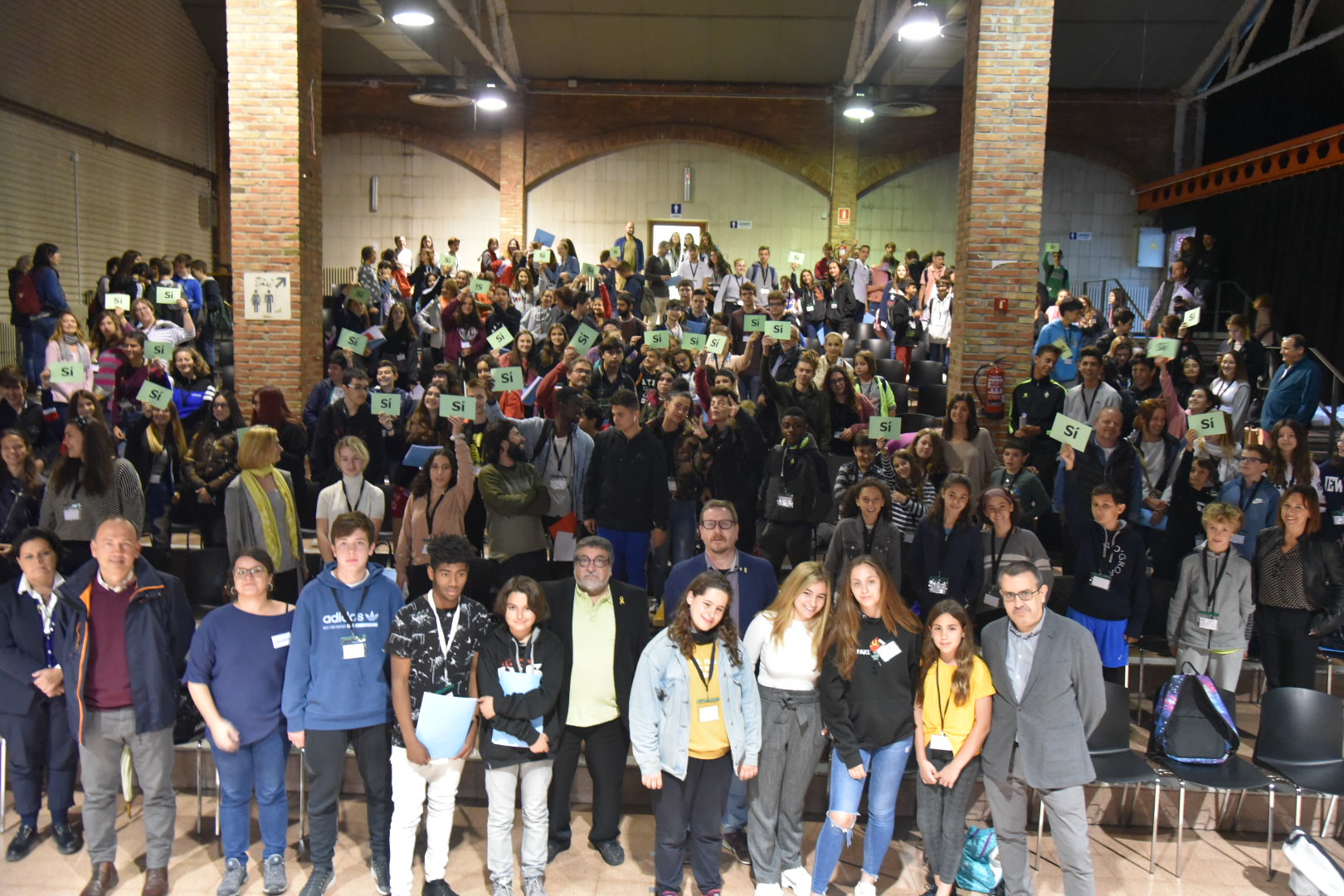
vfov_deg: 42.3
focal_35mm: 31
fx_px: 1157
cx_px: 672
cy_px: 448
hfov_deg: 60.3
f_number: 4
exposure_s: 1/30
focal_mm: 31
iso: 6400
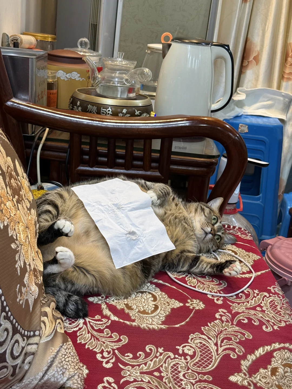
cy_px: 194
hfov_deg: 30.3
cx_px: 146
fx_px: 540
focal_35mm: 48
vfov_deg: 39.7
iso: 250
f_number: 1.78
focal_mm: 6.76
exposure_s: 1/50
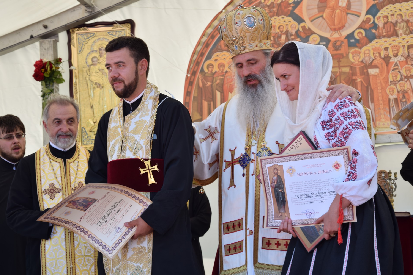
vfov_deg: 13.8
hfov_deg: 20.6
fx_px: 1136
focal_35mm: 99
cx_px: 206
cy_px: 138
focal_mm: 66
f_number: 8
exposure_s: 1/80
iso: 100
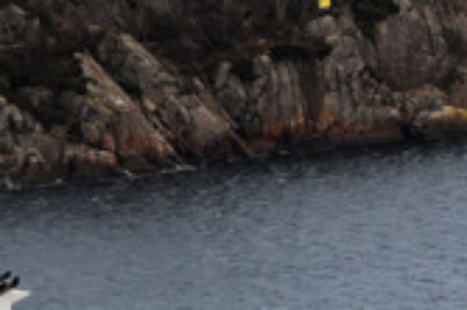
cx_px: -187
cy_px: 390
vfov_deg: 2.8
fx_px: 6415
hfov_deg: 4.2
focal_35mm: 495
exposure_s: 1/500
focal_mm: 110
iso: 800
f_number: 3.5
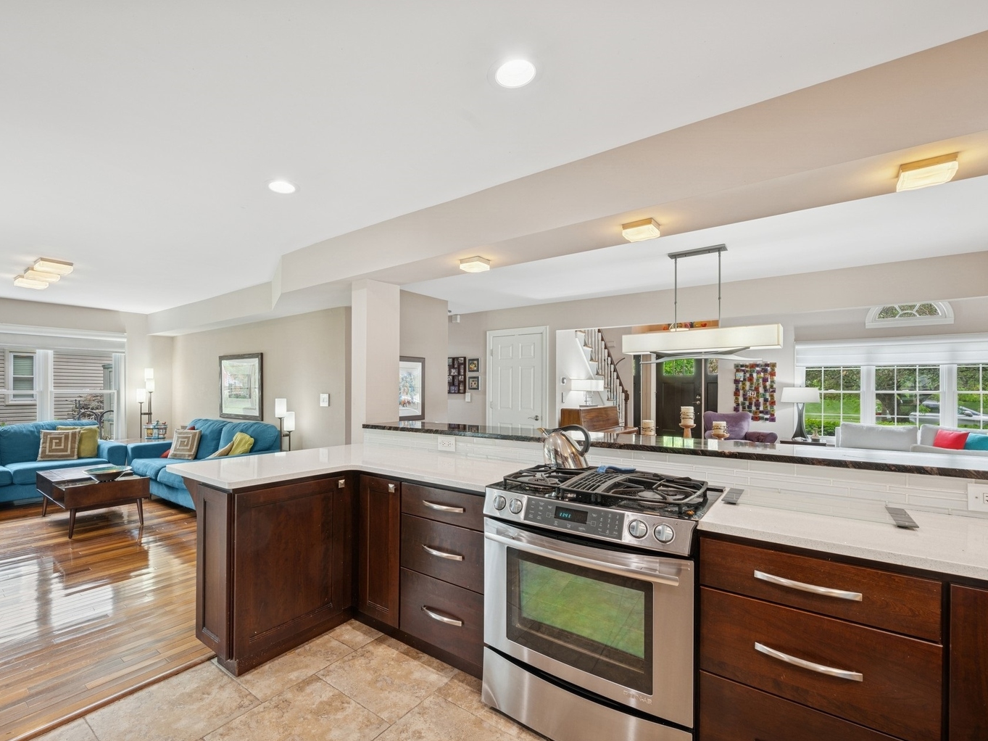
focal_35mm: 16
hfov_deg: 93.9
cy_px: 379
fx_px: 457
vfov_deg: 78.1
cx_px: 428
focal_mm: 14
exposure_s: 1/5
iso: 200
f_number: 9
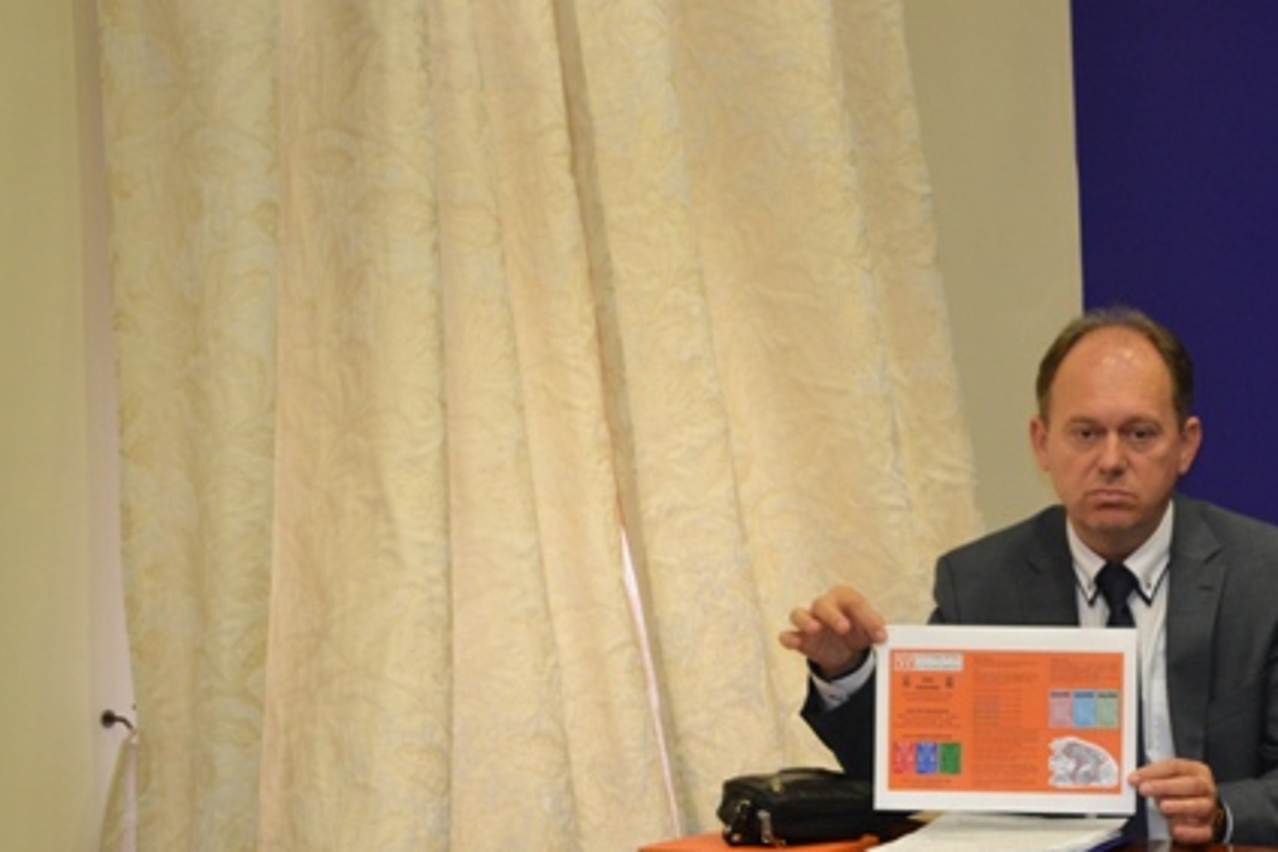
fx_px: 4428
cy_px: 597
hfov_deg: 16.3
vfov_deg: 11.0
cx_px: 946
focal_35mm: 125
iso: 1250
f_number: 5.6
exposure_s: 1/60
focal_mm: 55
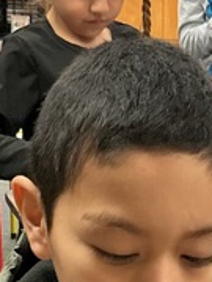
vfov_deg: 14.7
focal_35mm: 129
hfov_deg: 11.4
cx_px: 196
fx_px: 1053
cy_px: 356
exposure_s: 1/60
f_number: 1.8
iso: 100
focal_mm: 3
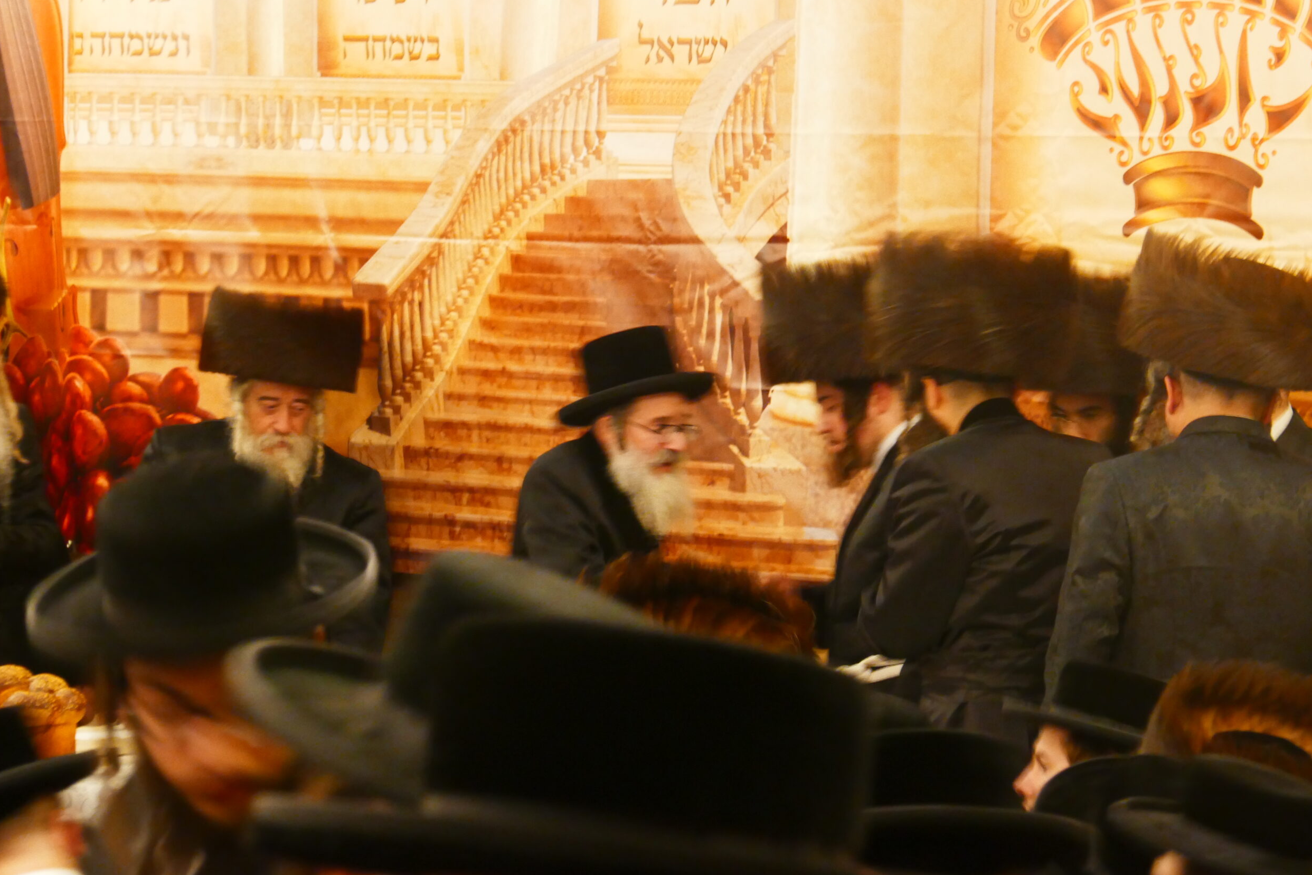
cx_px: 637
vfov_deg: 6.7
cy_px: 434
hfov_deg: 10.0
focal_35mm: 206
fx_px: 7507
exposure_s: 1/10
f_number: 8
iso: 1600
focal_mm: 72.9
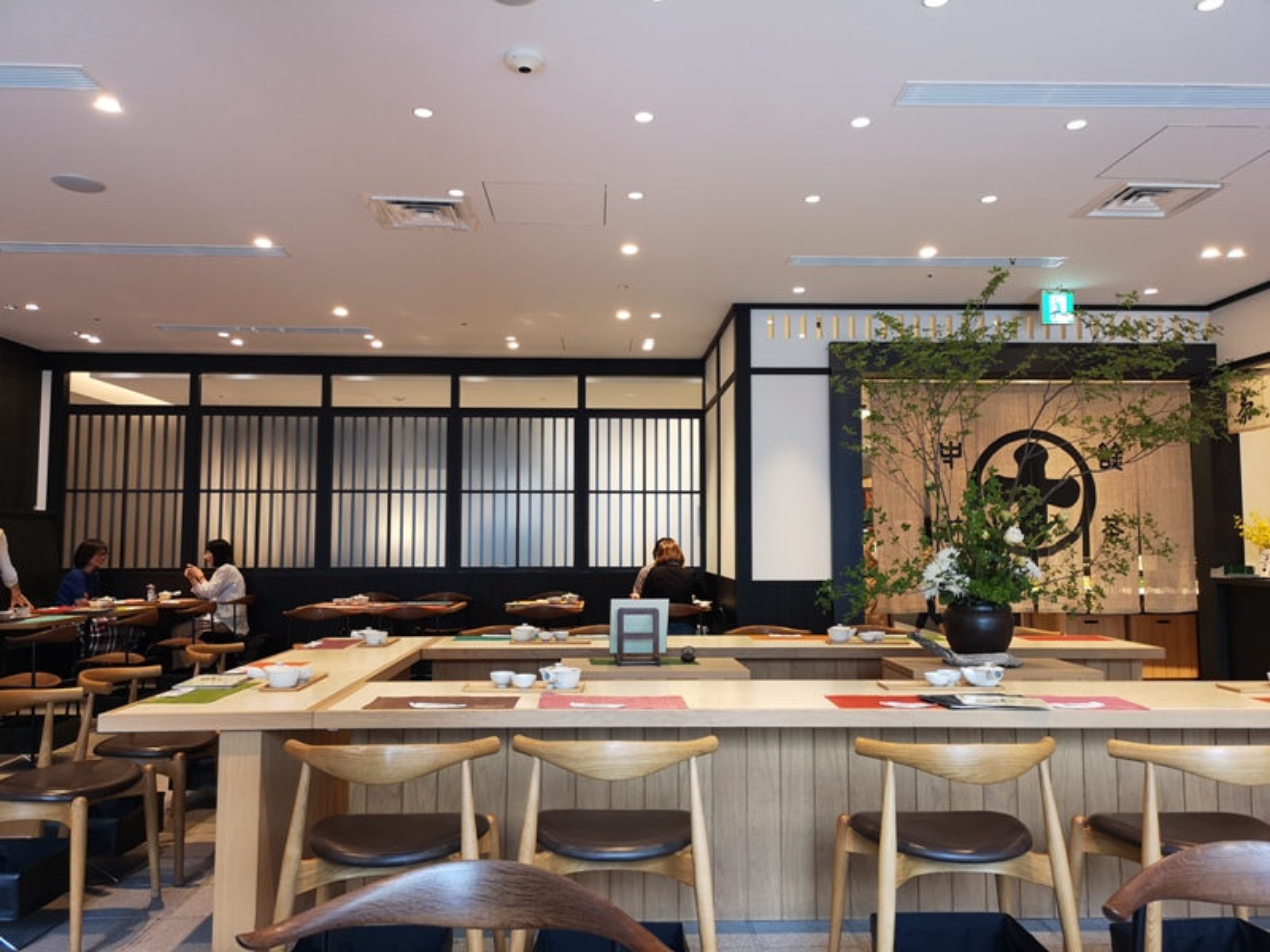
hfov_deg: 65.3
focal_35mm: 27
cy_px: 476
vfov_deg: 51.4
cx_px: 635
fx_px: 991
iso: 160
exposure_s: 1/60
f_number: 1.8
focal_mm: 3.95
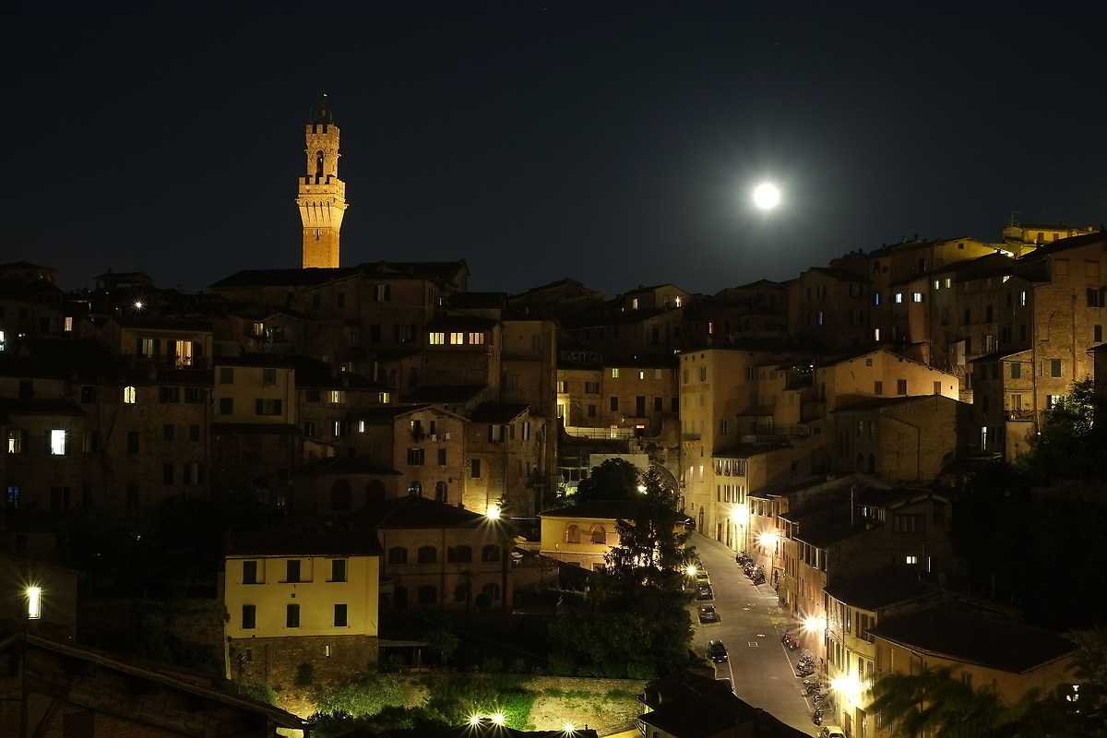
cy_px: 369
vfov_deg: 25.5
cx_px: 554
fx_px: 1630
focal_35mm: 53
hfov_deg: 37.5
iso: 320
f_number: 11
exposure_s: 25
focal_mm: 35
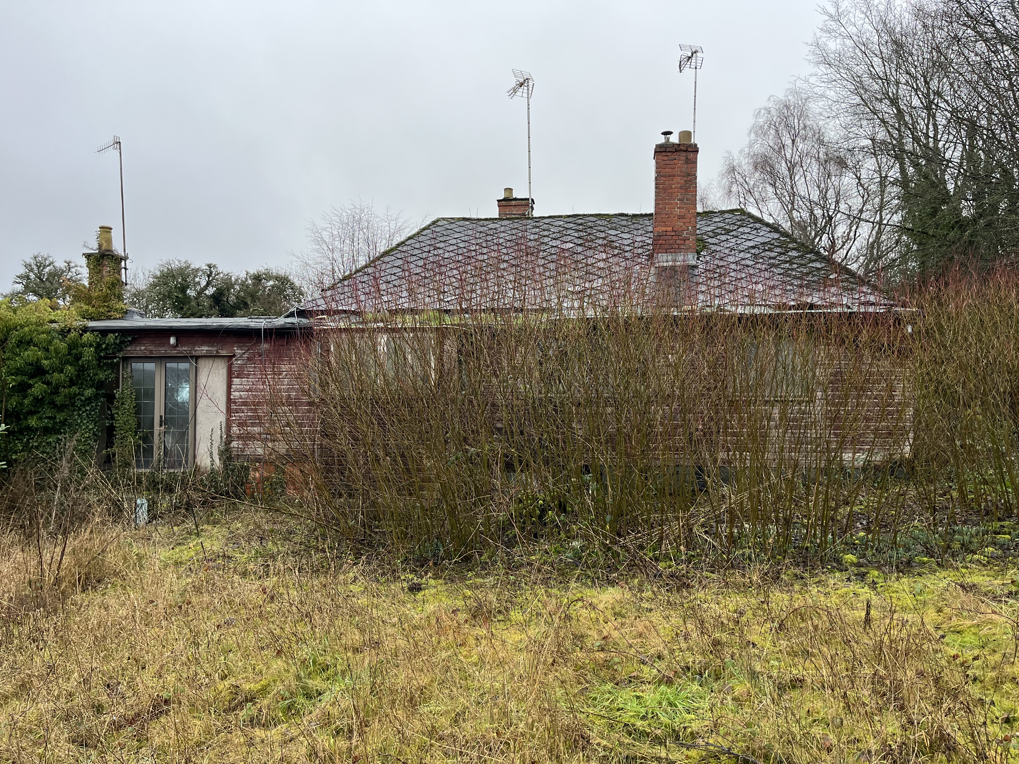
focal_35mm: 26
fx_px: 765
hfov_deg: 67.3
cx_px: 510
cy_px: 382
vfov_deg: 53.1
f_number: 1.6
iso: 80
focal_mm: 5.1
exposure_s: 1/121
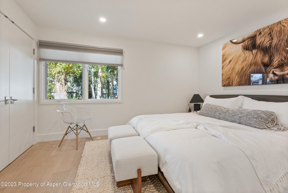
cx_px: 144
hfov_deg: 93.3
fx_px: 136
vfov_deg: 70.5
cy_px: 96
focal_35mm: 17
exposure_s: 1.3
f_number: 7.1
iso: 100
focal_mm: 17
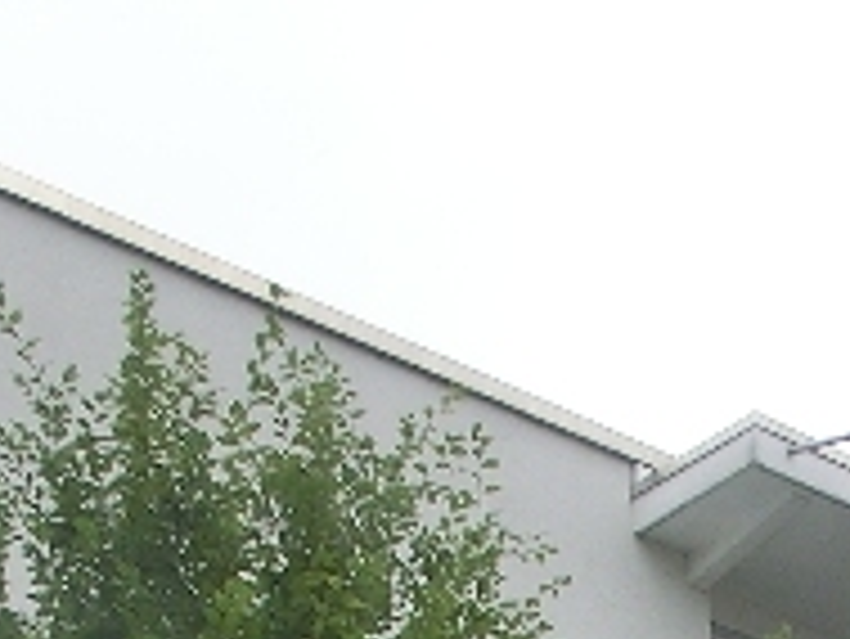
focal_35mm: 130
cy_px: 1490
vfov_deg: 10.1
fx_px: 3194
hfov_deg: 14.8
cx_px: 899
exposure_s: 1/320
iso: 100
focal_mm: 4.24
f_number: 3
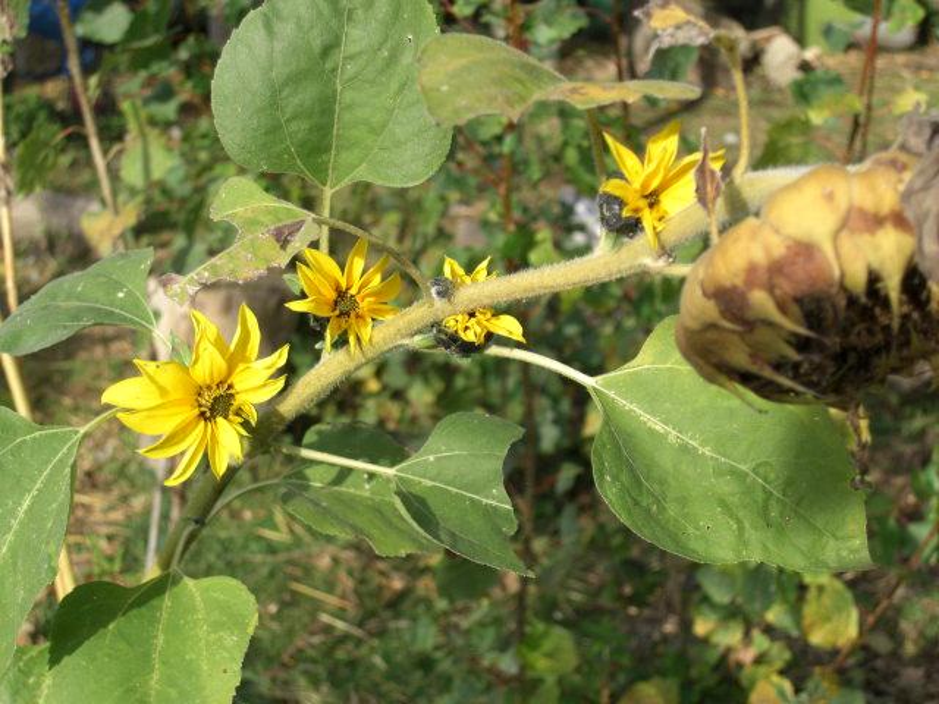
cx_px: 470
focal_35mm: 68
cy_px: 352
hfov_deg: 28.6
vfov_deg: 21.6
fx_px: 1845
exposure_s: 1/320
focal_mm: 14.2
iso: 80
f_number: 4
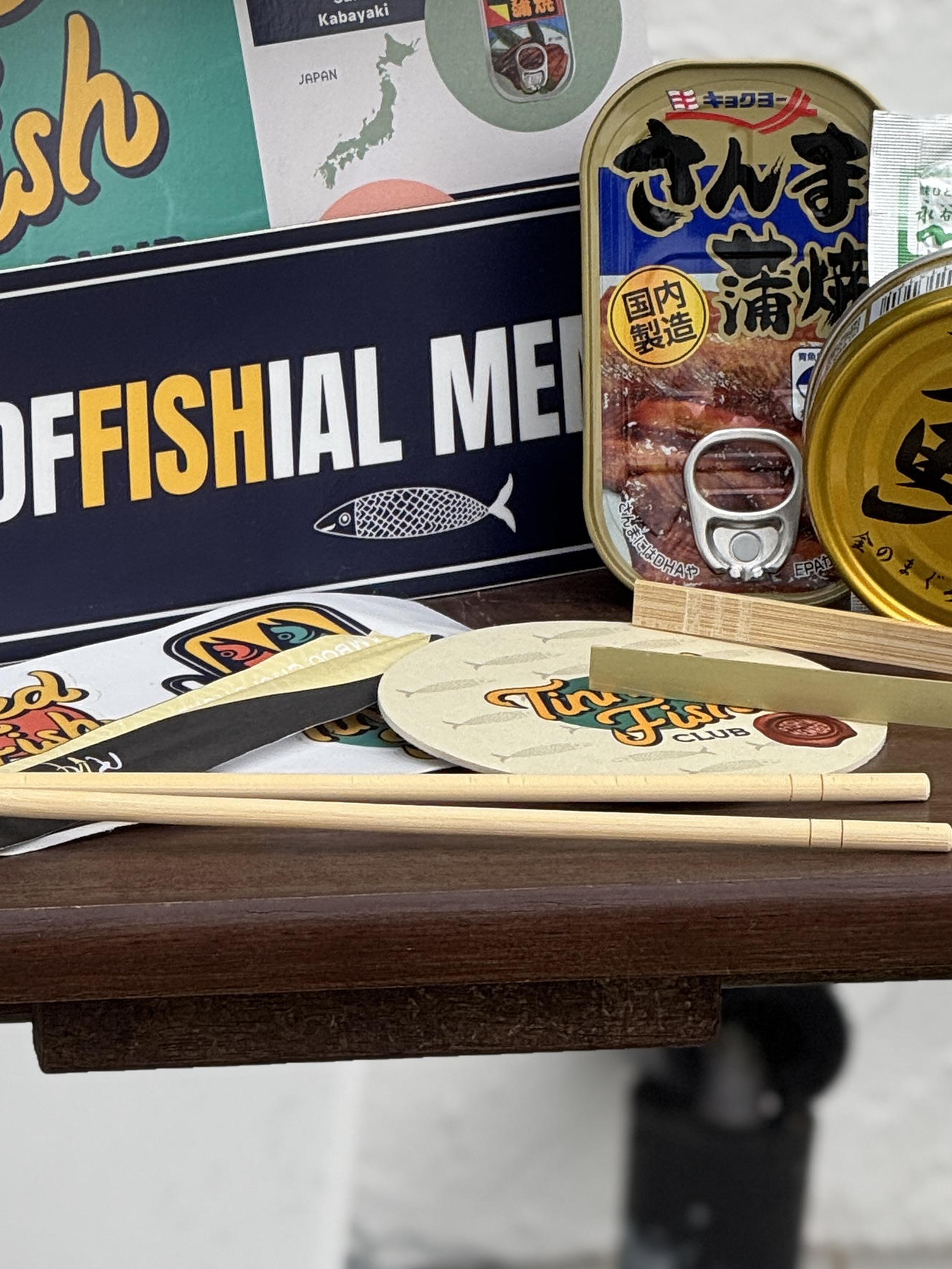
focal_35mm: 276
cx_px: 280
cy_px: -23
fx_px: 10119
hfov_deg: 5.4
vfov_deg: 7.1
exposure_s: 1/1248
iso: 50
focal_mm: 15.66
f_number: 2.8
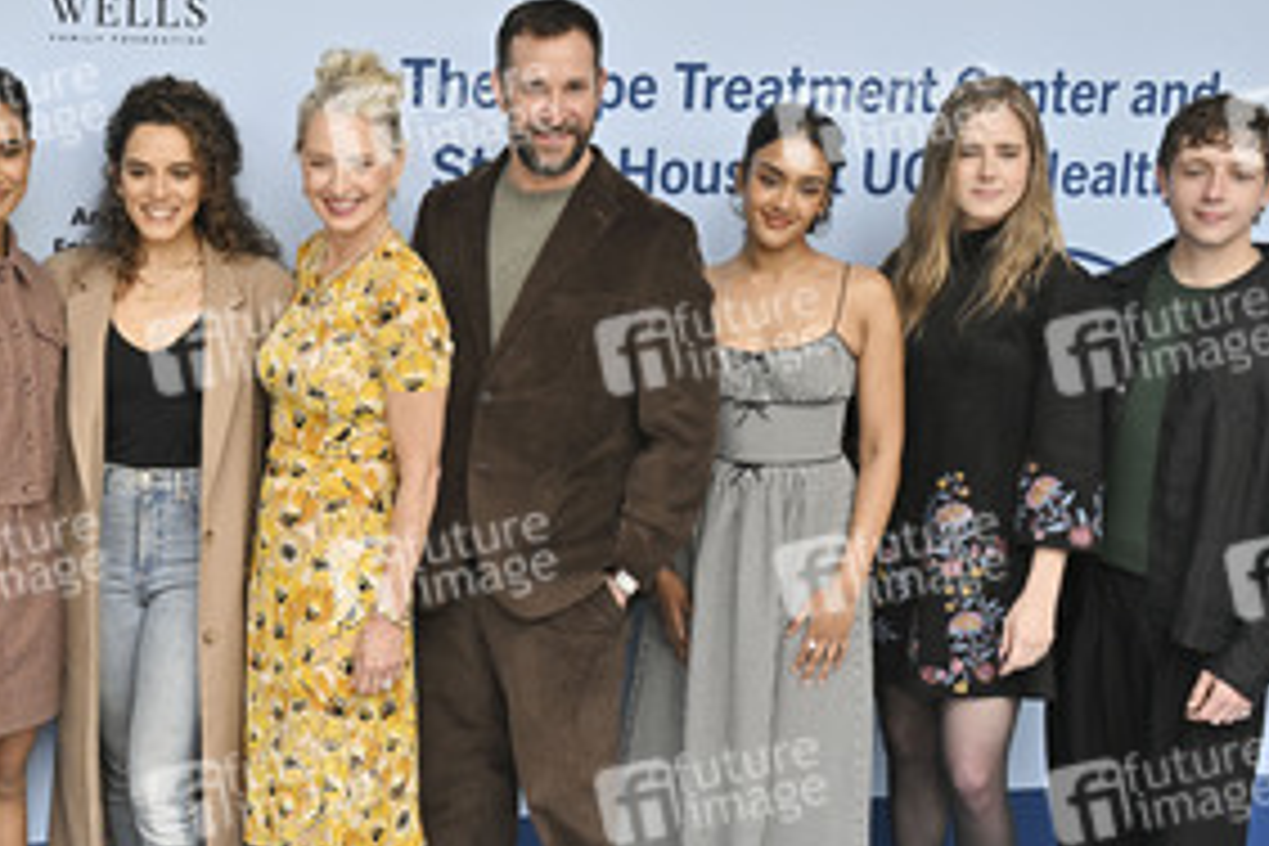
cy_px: 454
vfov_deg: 24.2
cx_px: 322
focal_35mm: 56
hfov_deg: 34.9
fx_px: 1974
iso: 500
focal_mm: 35
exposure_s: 1/320
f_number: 6.3
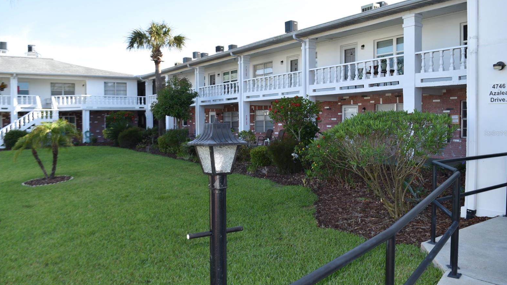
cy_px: 133
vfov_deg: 40.2
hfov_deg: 66.1
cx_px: 253
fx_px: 390
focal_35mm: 29
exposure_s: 1/160
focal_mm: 18
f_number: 6.3
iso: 100
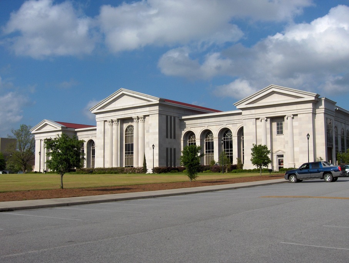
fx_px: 394
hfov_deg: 47.8
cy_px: 132
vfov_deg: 36.9
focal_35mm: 39
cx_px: 174
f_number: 4.8
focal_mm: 8
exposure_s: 1/1250
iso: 100
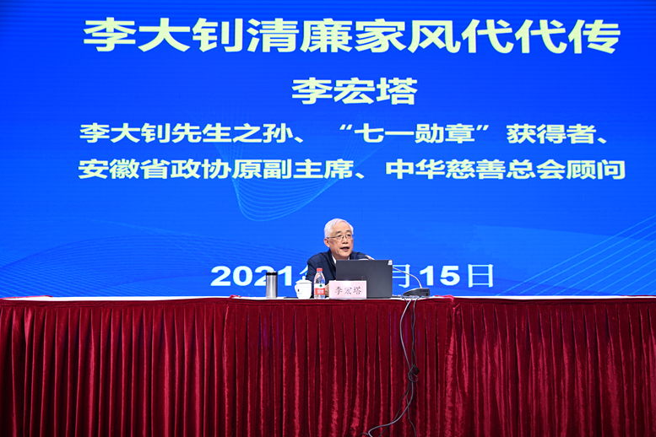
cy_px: 223
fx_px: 656
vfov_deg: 36.9
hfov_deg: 53.1
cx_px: 337
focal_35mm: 36
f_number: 2.8
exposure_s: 1/200
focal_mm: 35
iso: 400
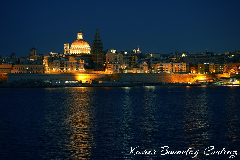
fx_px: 500
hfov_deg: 27.0
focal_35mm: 75
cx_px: 120
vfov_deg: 18.2
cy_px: 80
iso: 1600
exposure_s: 1/5
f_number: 4
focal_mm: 75
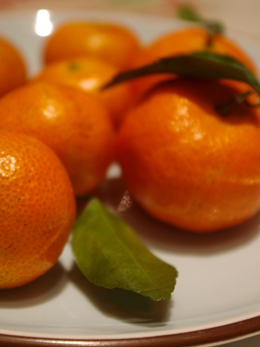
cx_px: 66
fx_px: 871
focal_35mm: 87
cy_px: 173
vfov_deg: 22.5
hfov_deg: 16.9
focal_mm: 40
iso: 100
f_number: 4.5
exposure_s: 1/10
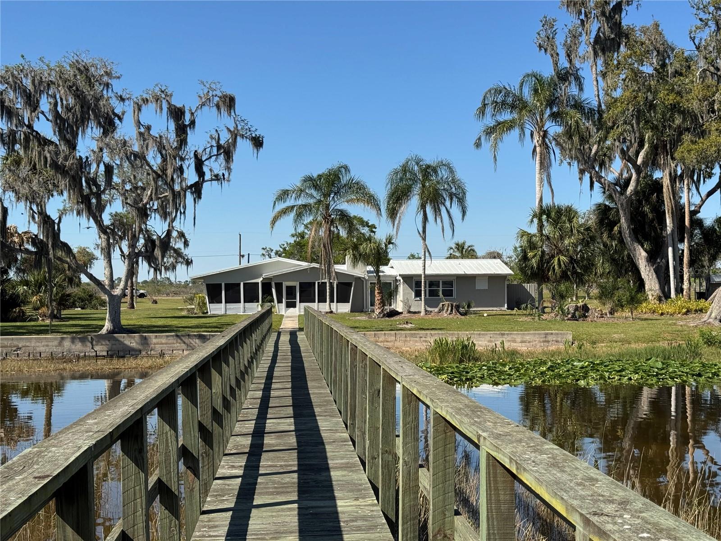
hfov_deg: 39.7
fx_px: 1000
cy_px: 270
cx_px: 360
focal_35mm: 48
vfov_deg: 30.3
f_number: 1.78
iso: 64
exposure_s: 1/4310
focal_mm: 6.76
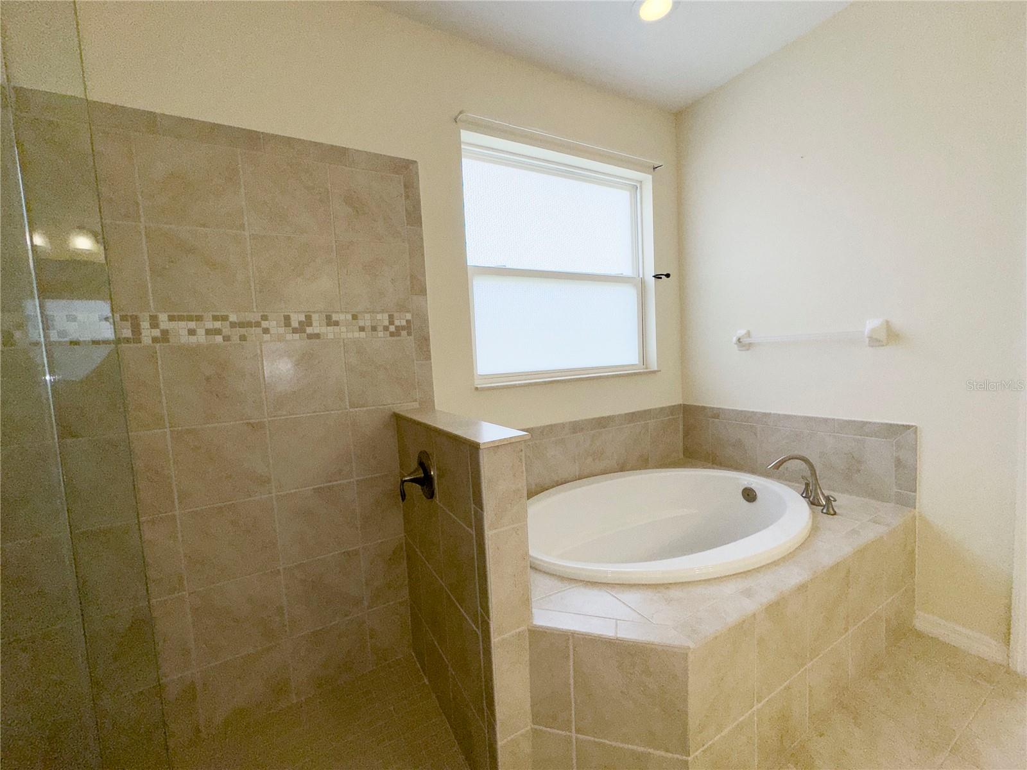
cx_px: 514
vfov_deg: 85.7
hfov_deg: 102.1
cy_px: 385
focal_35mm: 14
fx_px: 415
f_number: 2.2
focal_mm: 2.22
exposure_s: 1/310
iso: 32
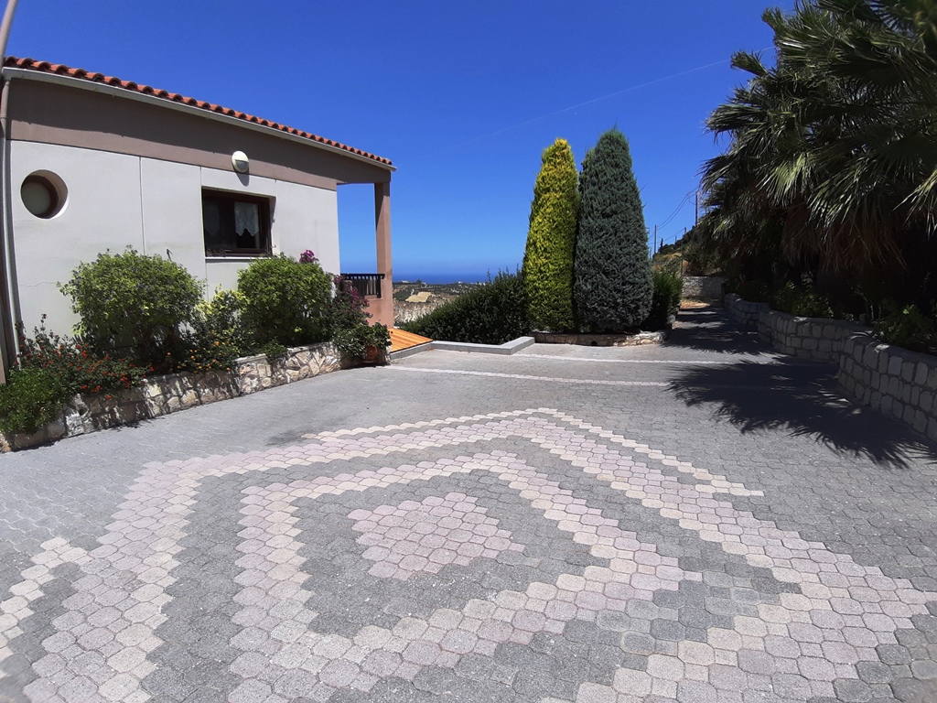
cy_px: 352
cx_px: 468
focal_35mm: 18
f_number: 2.4
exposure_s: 1/1658
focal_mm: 1.87
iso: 40
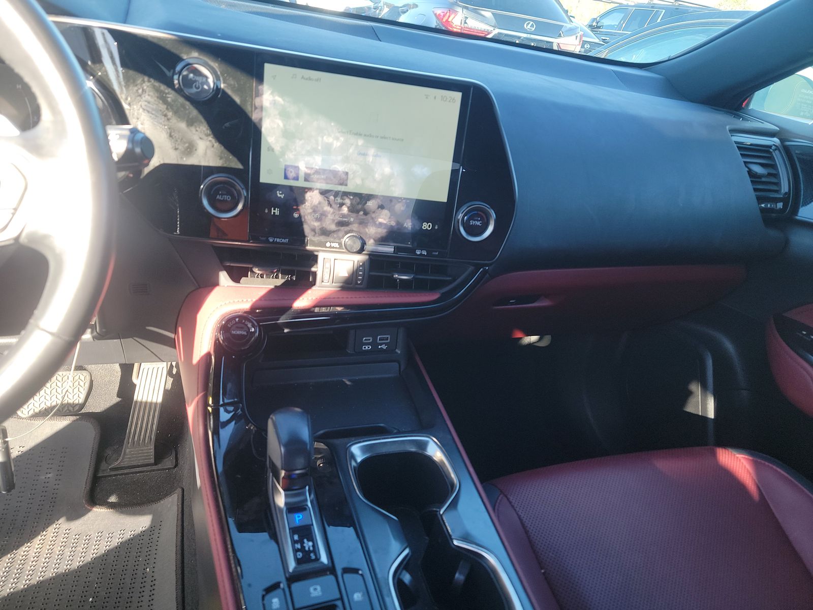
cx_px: 406
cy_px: 305
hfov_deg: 71.6
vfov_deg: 56.8
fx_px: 564
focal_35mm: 24
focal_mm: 6.7
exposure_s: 1/59
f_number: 1.8
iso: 72
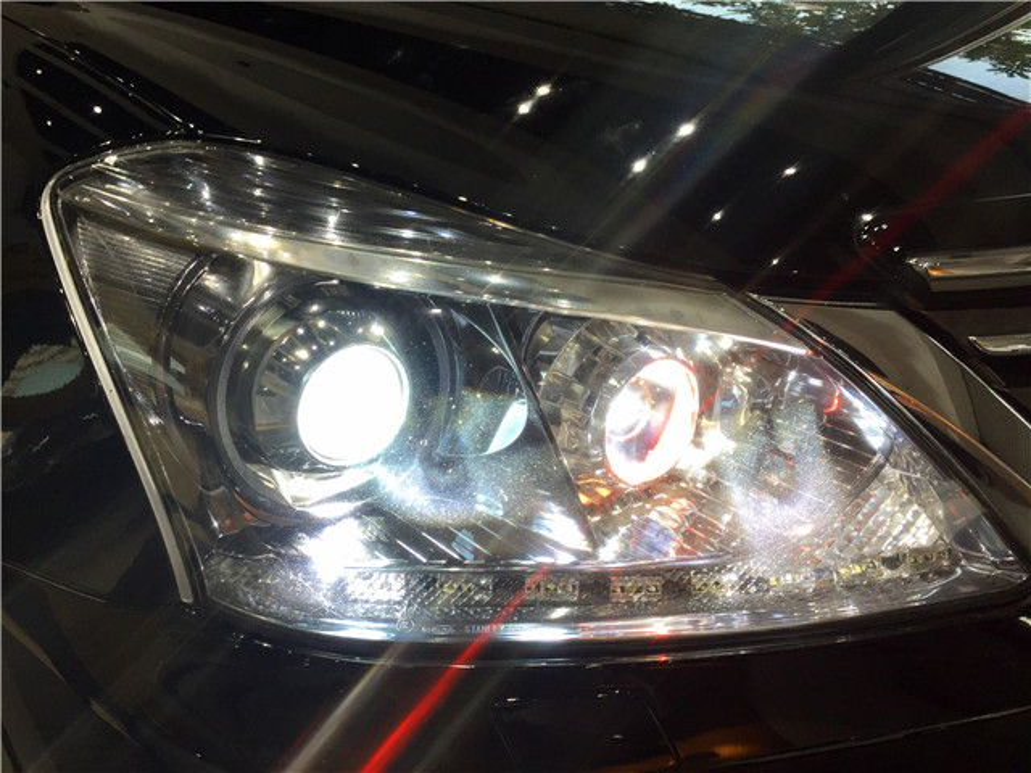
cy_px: 386
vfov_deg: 48.2
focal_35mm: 29
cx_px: 516
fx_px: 864
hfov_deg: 61.7
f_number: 2.2
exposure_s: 1/100
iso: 40
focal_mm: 4.15
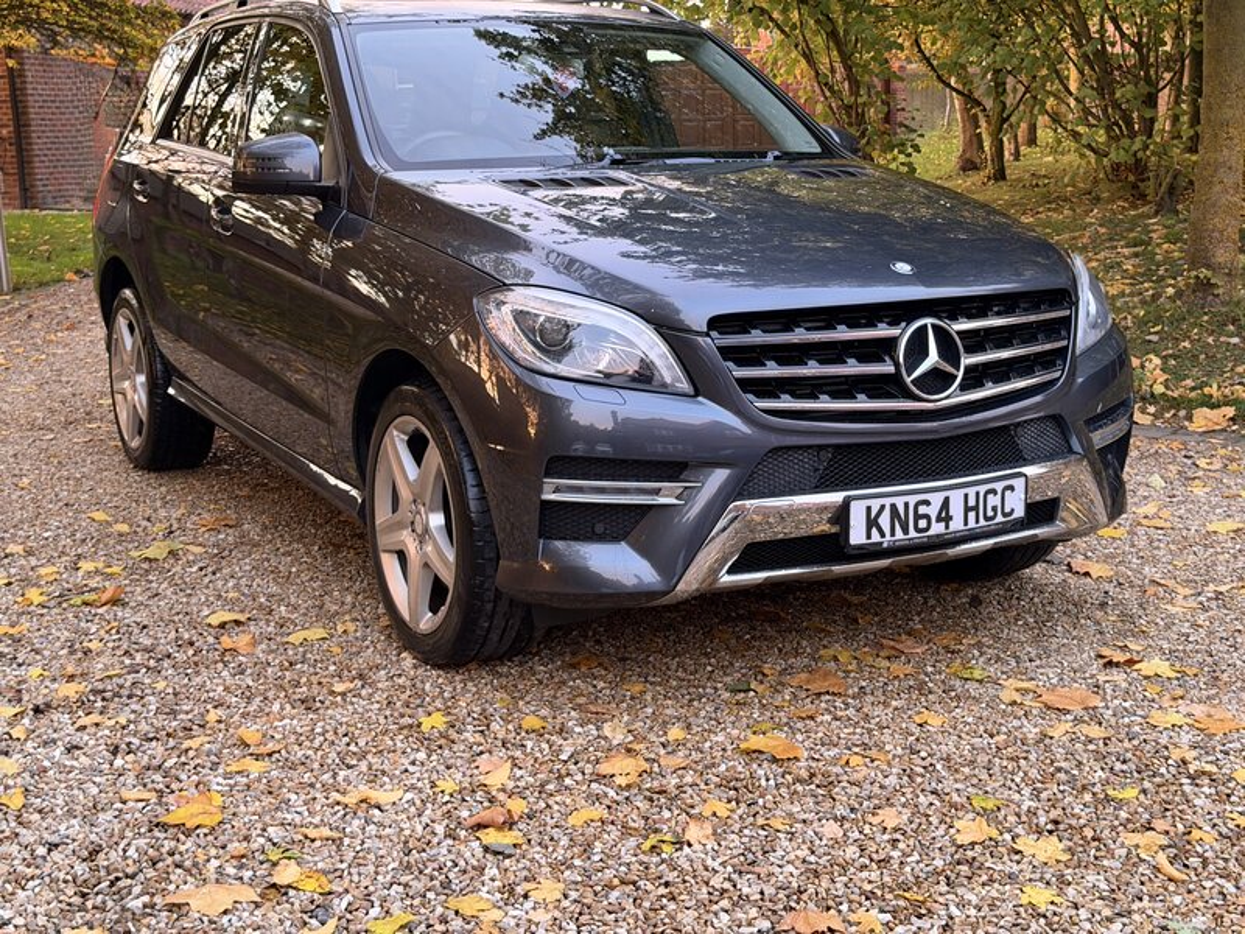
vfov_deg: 30.3
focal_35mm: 48
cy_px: 467
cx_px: 622
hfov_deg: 39.7
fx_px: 1726
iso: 500
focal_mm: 6.76
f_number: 1.78
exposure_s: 1/33
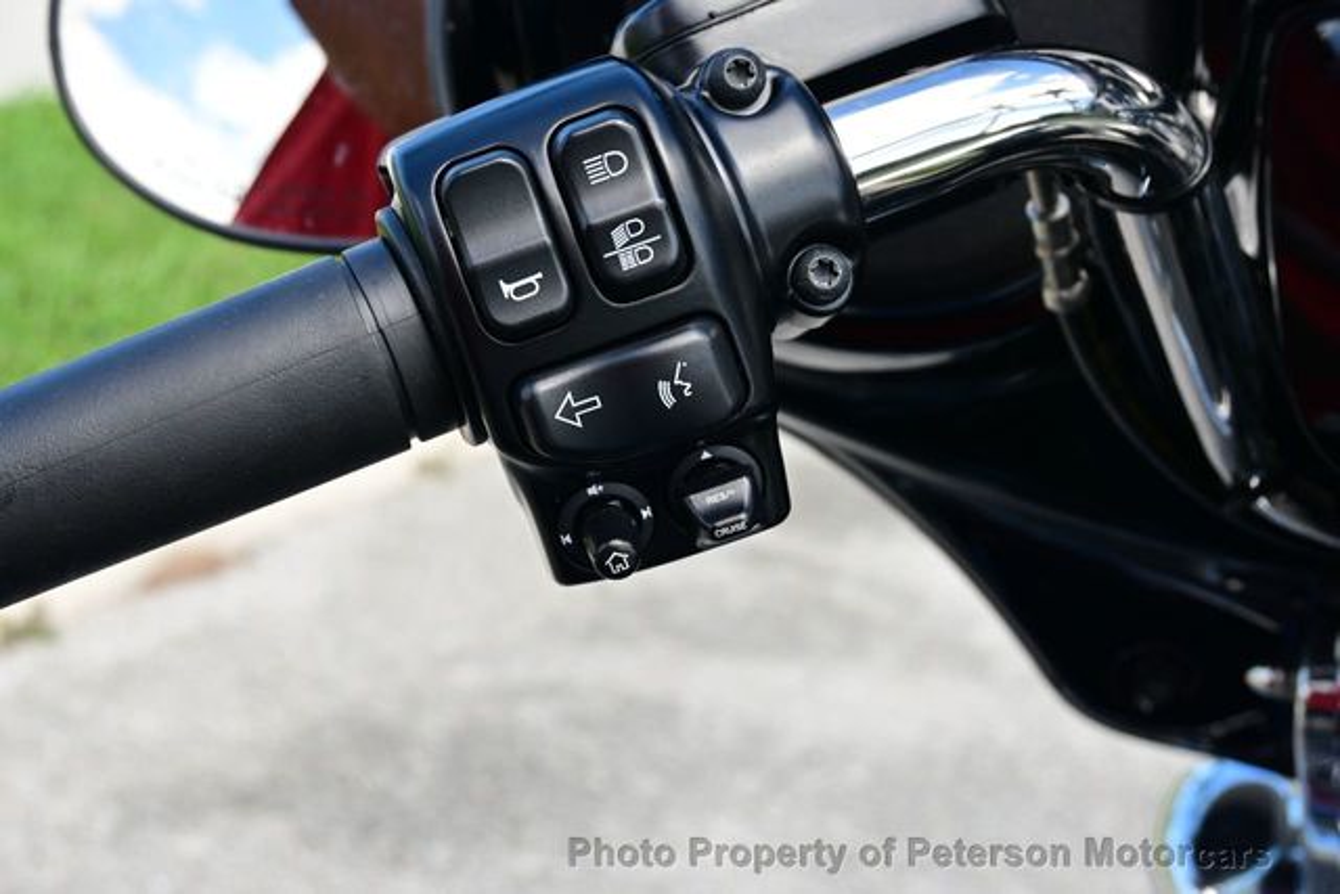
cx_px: 670
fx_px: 1759
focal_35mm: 47
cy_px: 447
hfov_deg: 41.7
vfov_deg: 28.5
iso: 100
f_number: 6.3
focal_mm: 31.5
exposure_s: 1/160
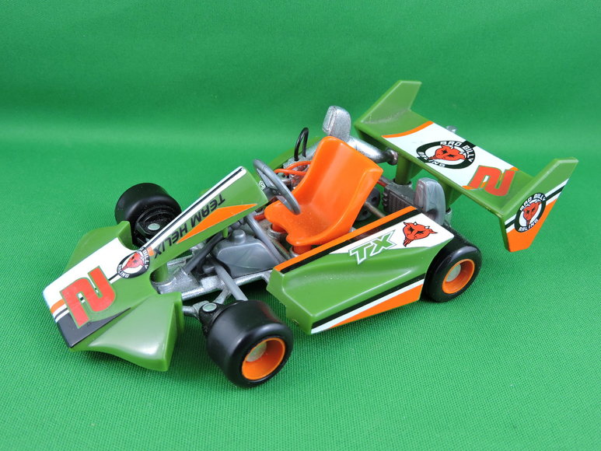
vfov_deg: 40.7
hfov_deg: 52.6
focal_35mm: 35
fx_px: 608
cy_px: 226
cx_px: 300
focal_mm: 6.3
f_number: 3.8
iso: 180
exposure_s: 1/30
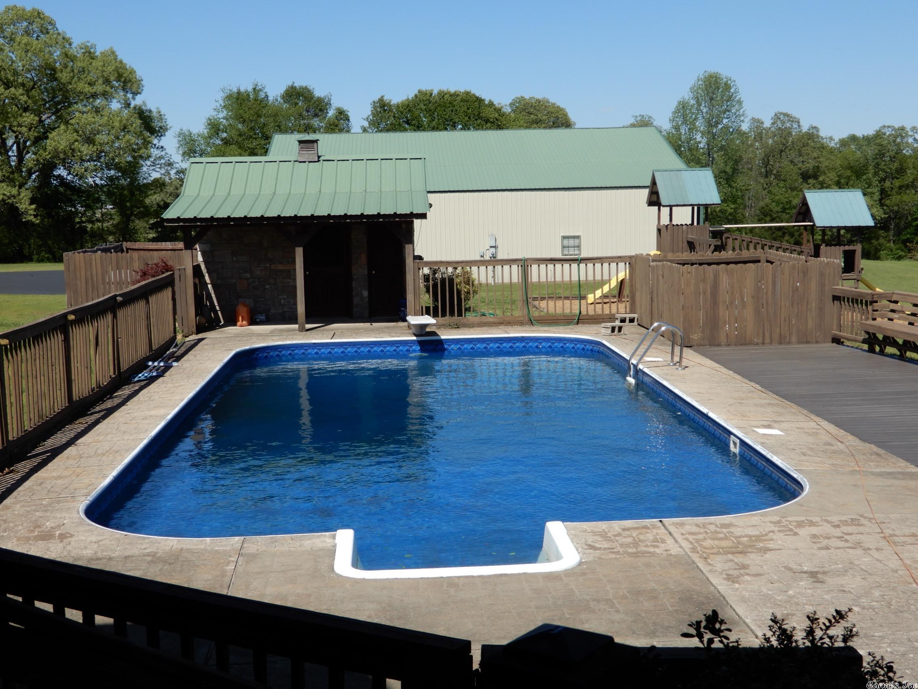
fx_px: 1193
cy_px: 344
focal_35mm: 45
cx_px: 459
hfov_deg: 42.1
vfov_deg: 32.2
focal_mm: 8
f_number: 4
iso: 80
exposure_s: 1/800
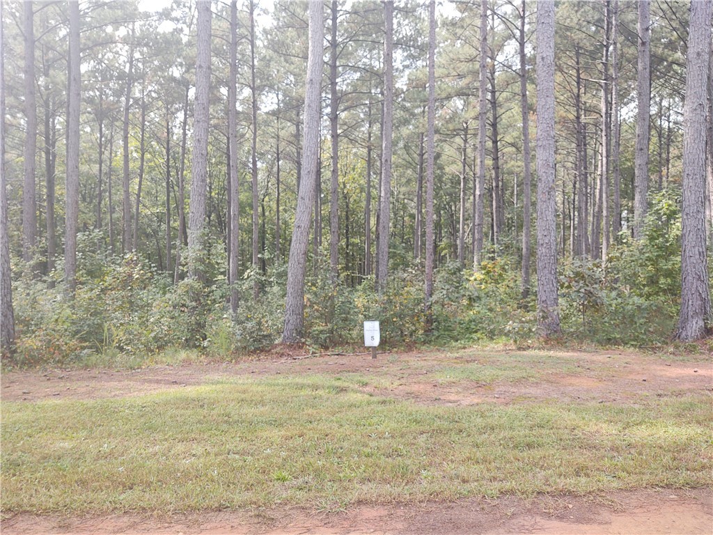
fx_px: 556
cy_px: 268
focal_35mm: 27
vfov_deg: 51.4
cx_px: 356
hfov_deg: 65.3
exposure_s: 1/395
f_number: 1.7
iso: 100
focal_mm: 4.75
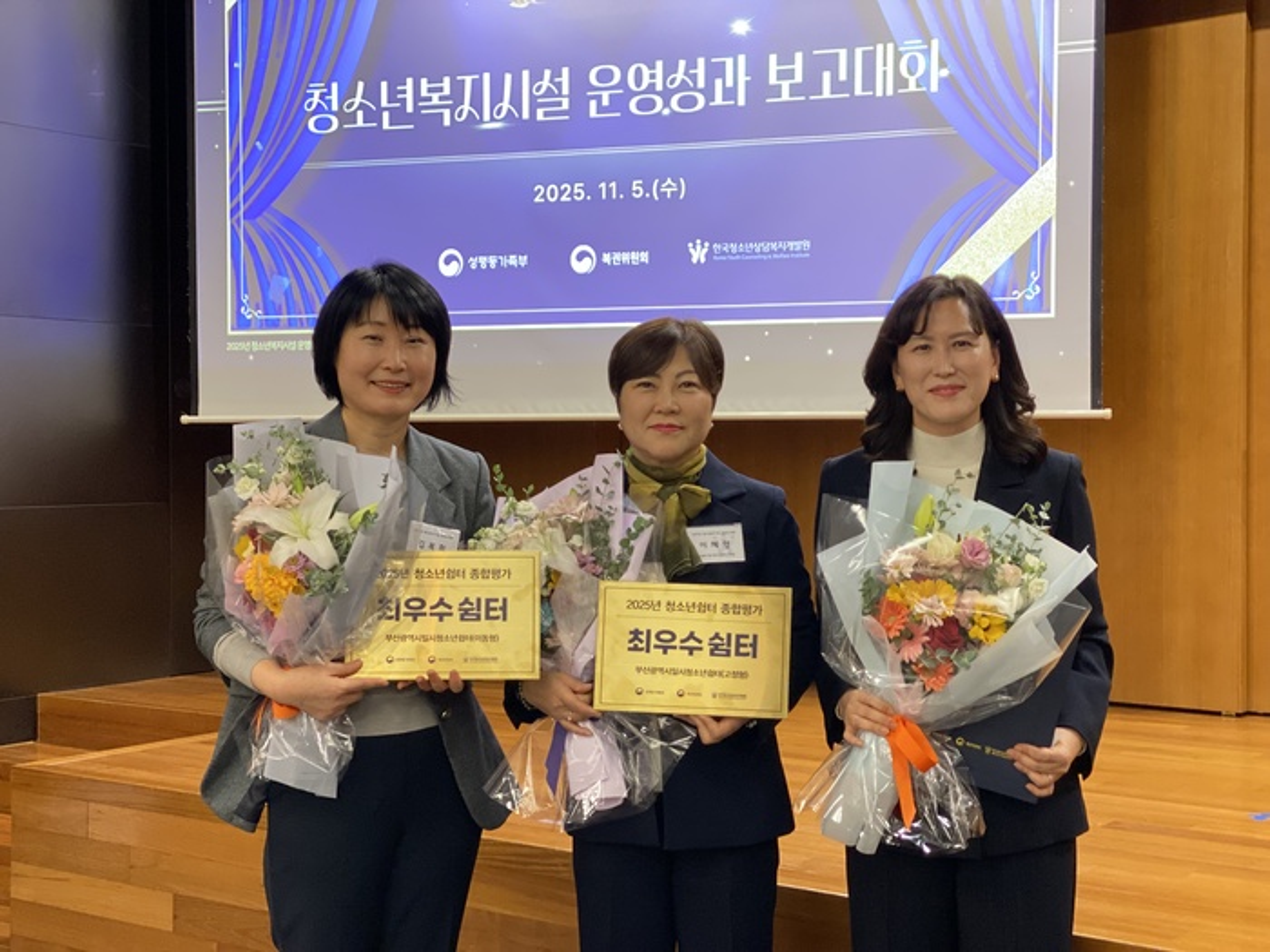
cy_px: 476
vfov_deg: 28.0
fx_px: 1908
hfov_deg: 36.8
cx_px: 635
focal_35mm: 52
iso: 250
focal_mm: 6
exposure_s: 1/40
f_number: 2
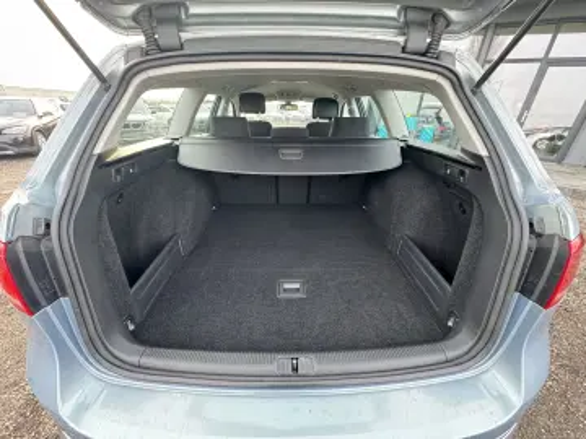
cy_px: 220
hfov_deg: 102.1
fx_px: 237
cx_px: 293
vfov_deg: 85.7
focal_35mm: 14
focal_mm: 2.22
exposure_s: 1/60
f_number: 2.2
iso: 400
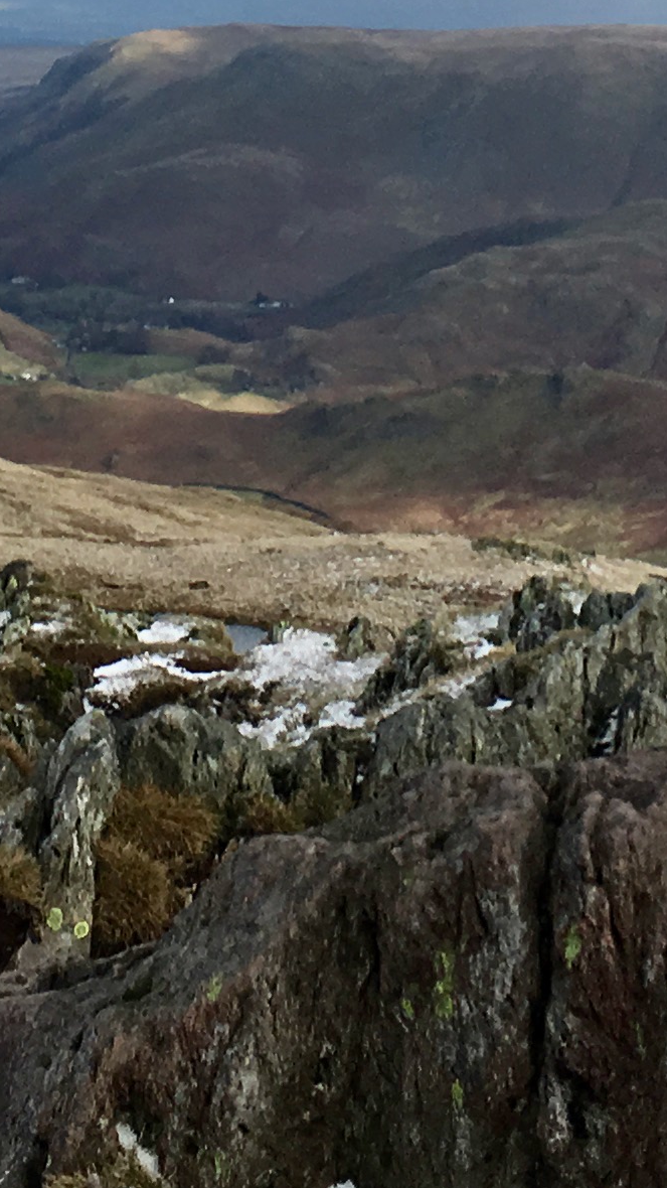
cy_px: -95
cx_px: 237
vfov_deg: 19.1
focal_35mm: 108
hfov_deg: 11.2
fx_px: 3399
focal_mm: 4.15
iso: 25
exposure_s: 1/1374
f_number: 2.2
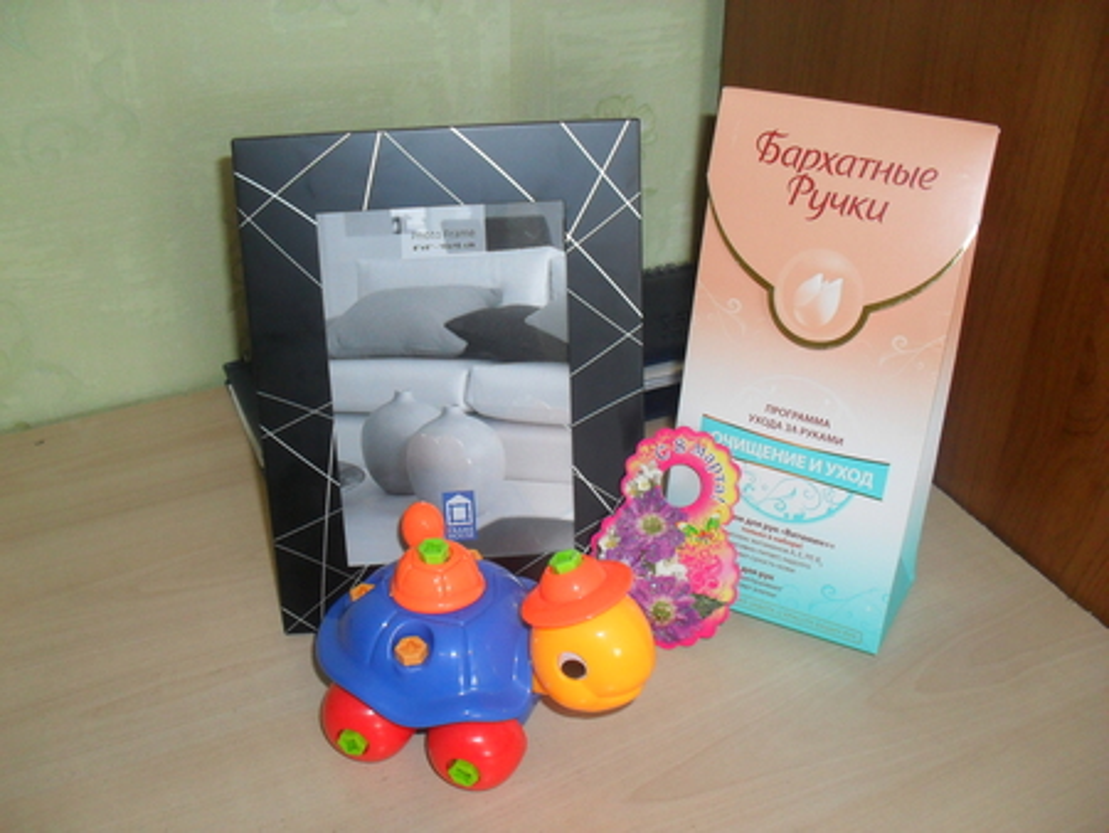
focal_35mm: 35
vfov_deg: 40.7
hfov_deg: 52.6
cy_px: 416
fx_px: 1122
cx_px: 554
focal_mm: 6.3
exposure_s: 1/45
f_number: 3.2
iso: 200
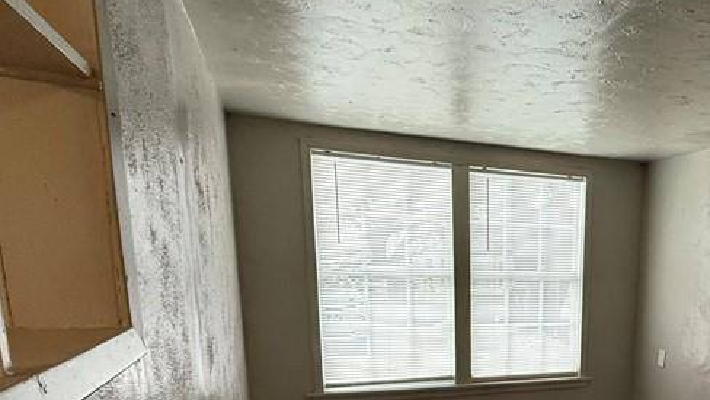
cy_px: 383
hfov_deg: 56.0
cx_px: 582
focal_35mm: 32
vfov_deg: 34.1
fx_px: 603
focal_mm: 2.22
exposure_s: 1/120
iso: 320
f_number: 2.2
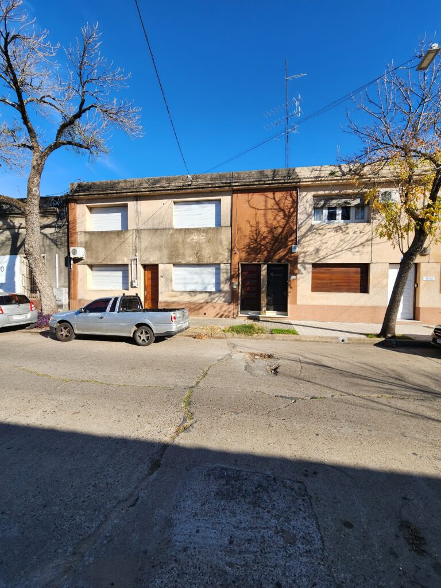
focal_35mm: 13
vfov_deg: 106.2
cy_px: 294
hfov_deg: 89.9
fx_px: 221
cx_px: 220
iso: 50
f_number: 2.2
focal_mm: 2.2
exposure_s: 1/1304
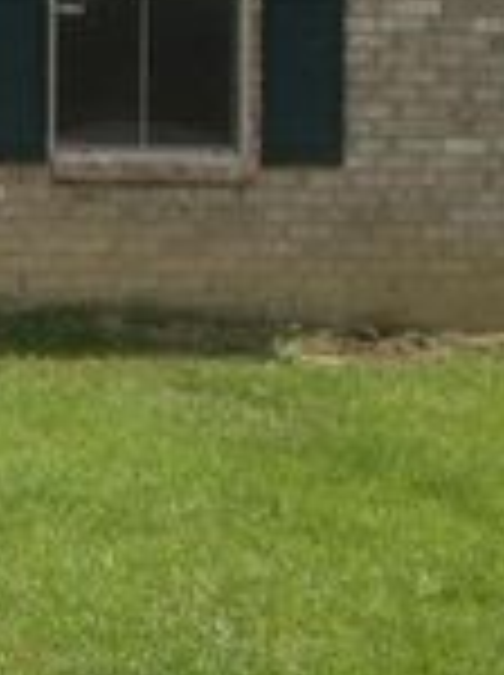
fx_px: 2278
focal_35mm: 117
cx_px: -446
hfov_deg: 11.6
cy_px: -52
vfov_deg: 16.4
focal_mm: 4.28
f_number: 2.4
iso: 50
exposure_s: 1/1453
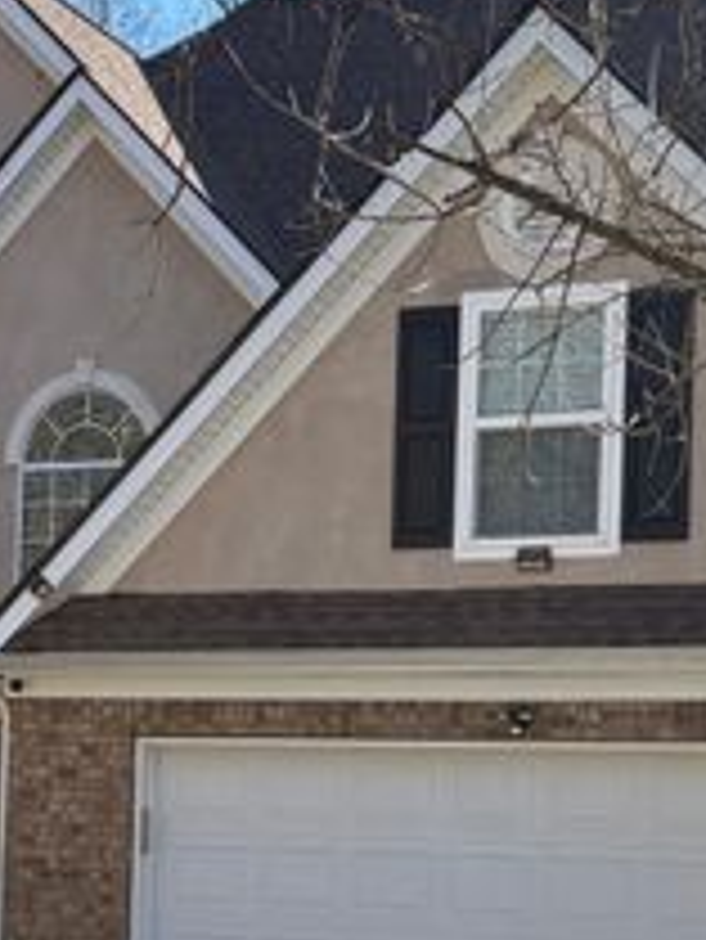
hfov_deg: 17.8
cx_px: 292
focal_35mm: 83
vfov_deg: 23.3
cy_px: 717
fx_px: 2255
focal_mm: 5.96
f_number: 1.6
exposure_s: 1/1626
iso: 50
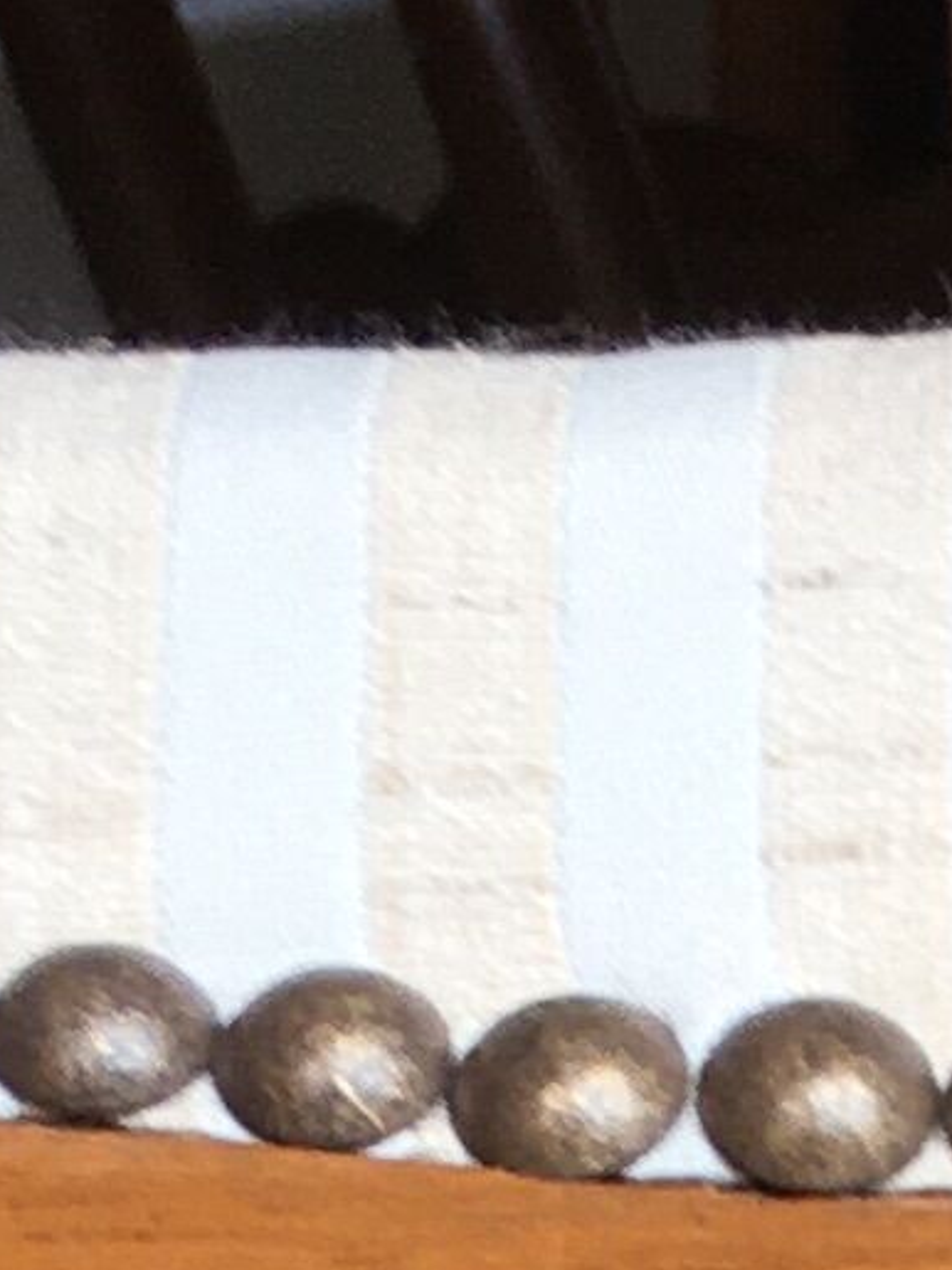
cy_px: 3687
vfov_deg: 7.7
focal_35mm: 227
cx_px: 1453
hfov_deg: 6.5
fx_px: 8327
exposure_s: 1/126
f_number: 2.2
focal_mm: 4.15
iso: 25
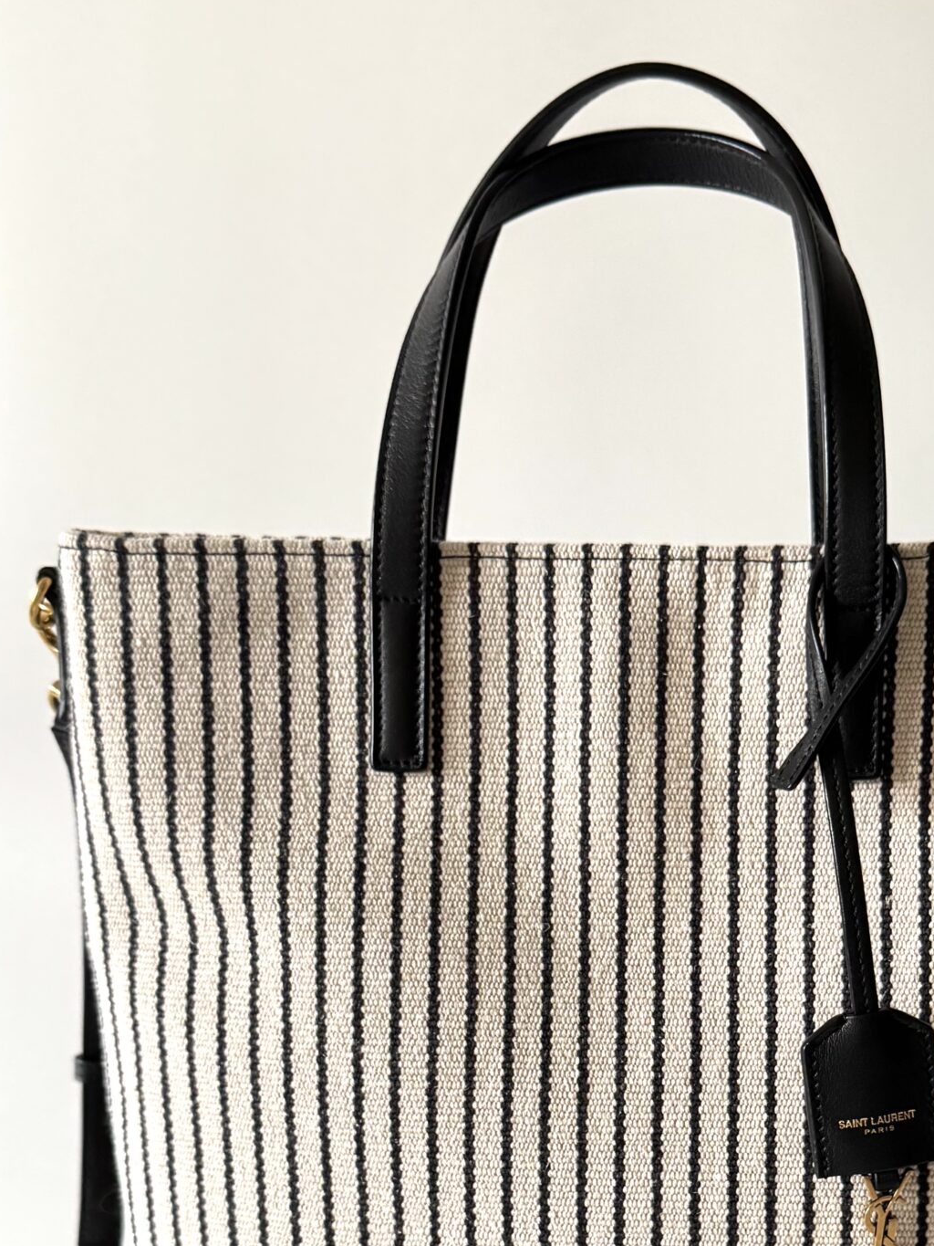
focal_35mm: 45
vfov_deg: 40.3
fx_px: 1619
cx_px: 593
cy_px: 1000
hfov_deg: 32.0
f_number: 1.78
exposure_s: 1/30
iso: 1600
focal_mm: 6.76
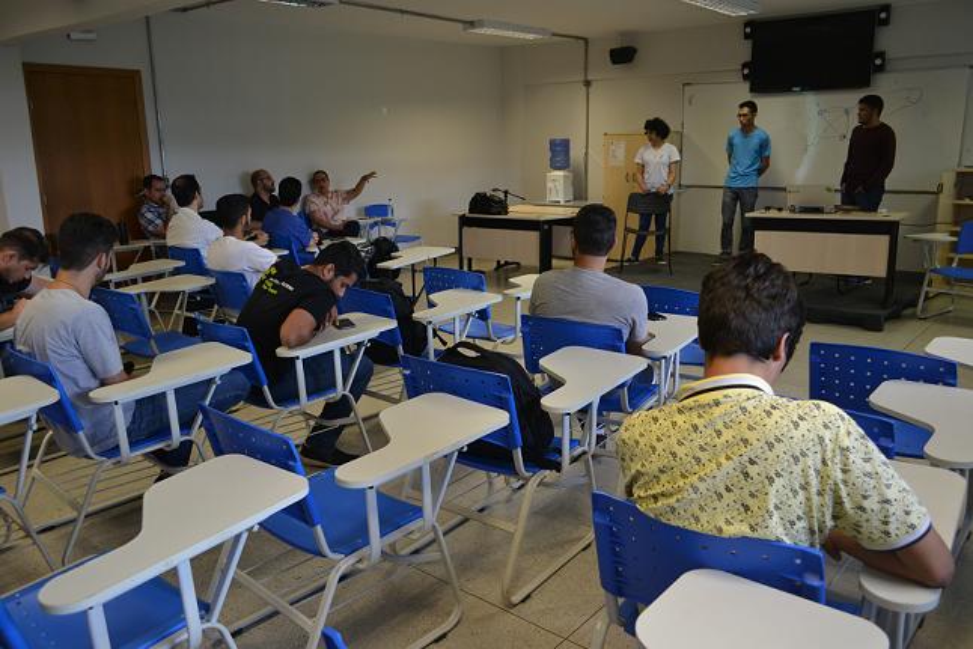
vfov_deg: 48.0
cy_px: 324
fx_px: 730
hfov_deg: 67.4
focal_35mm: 27
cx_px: 486
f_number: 3.5
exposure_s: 1/50
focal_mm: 18
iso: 400
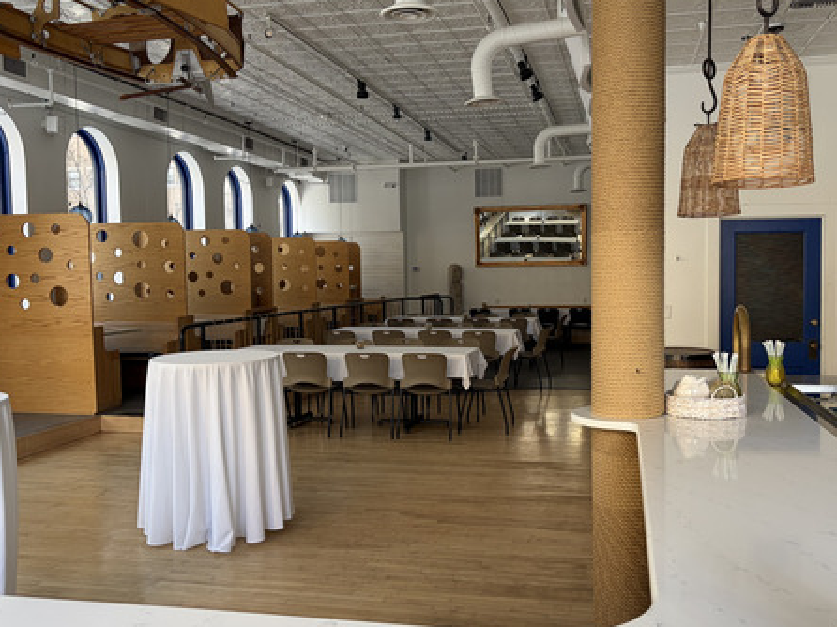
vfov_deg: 40.7
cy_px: 319
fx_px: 846
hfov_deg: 52.6
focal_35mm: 35
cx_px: 445
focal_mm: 5.96
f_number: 1.6
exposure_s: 1/121
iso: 64
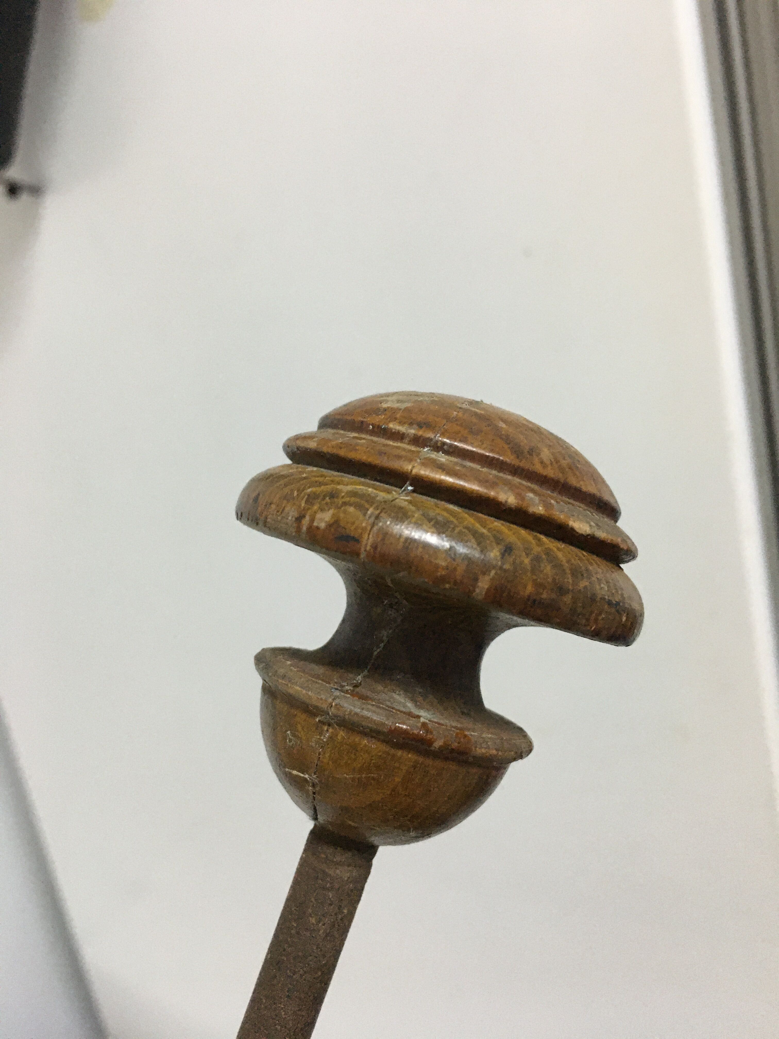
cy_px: 520
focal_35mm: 29
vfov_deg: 61.7
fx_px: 870
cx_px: 390
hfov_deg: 48.2
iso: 200
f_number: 2.2
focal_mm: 4.15
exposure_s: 1/25
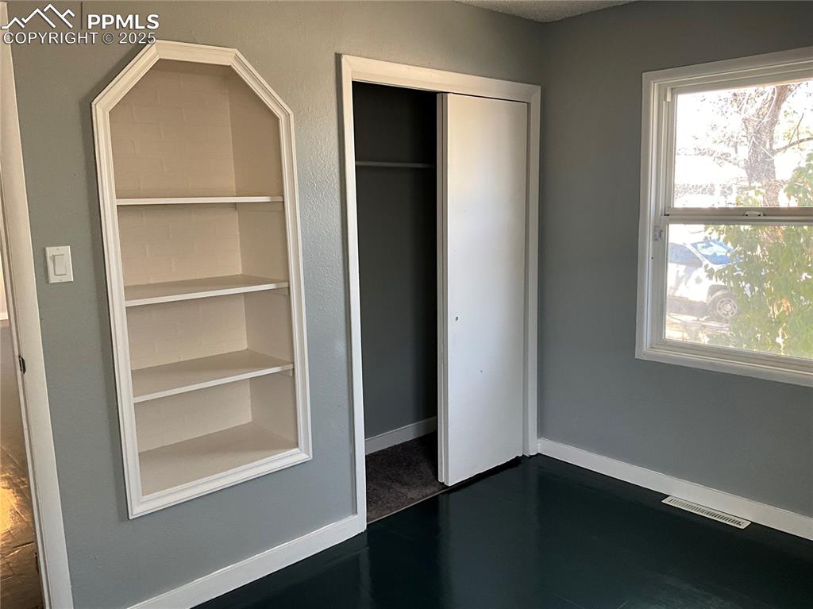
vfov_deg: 48.2
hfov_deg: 61.7
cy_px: 304
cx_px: 406
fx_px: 681
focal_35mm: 29
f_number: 1.8
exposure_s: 1/60
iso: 64
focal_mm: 3
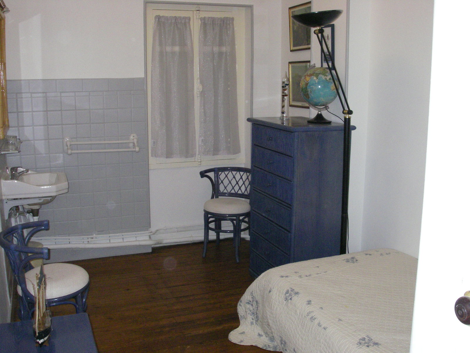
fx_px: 516
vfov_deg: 37.7
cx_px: 235
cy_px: 176
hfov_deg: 49.0
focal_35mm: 38
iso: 320
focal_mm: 6.3
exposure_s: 1/40
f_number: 6.6
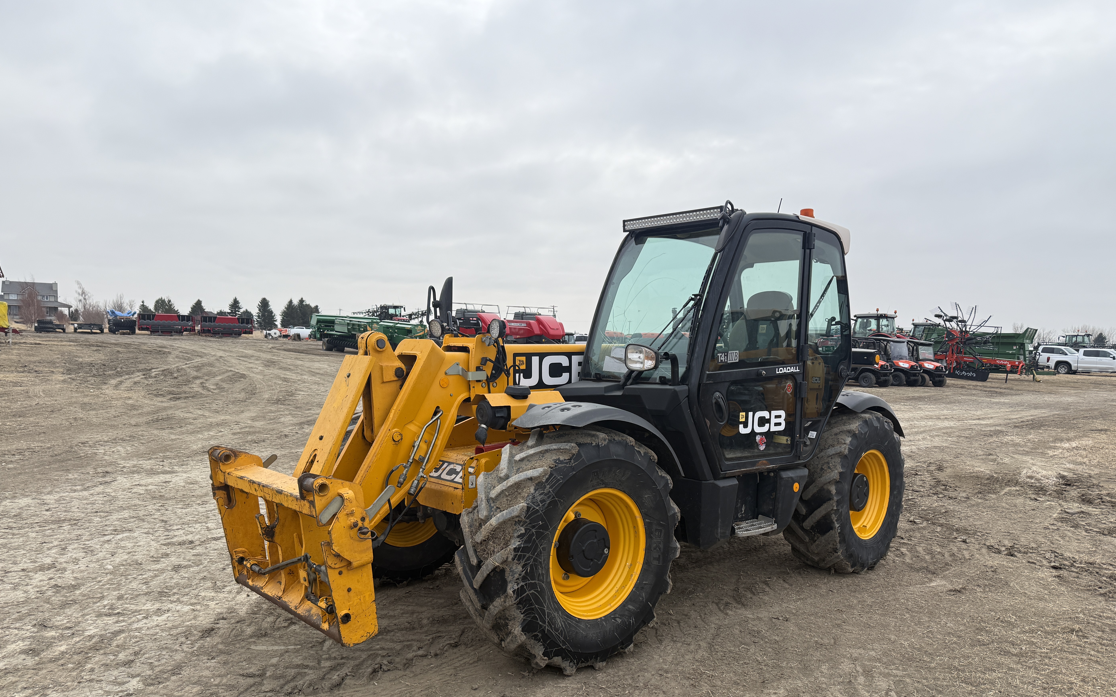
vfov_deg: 47.4
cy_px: 408
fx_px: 791
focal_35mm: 26
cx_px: 562
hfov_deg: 70.4
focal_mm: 6.76
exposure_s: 1/2299
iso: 100
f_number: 1.78
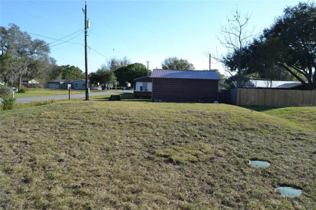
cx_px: 158
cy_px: 105
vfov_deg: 47.9
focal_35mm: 27
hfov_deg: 67.4
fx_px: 237
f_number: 7.1
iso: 100
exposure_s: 1/200
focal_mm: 18
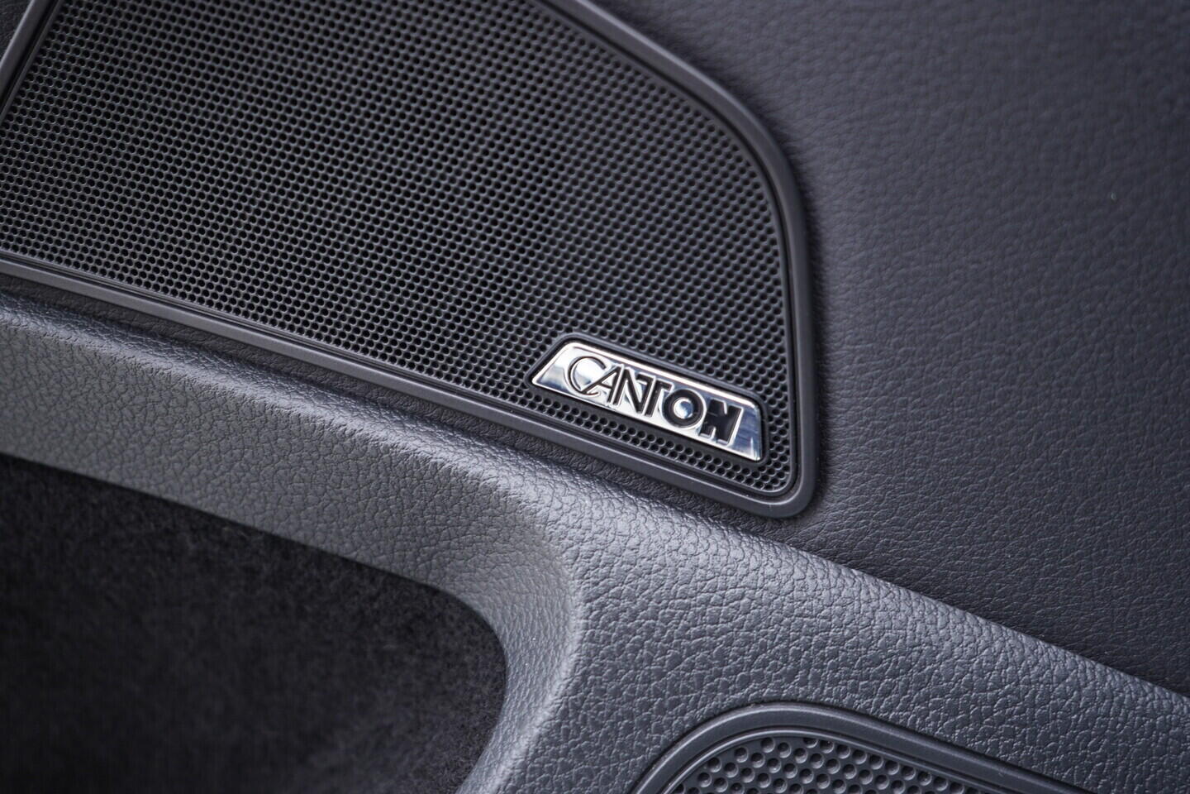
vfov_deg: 36.9
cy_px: 397
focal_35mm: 36
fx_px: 1190
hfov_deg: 53.1
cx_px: 595
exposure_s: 1/40
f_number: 2.8
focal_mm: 24
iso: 400
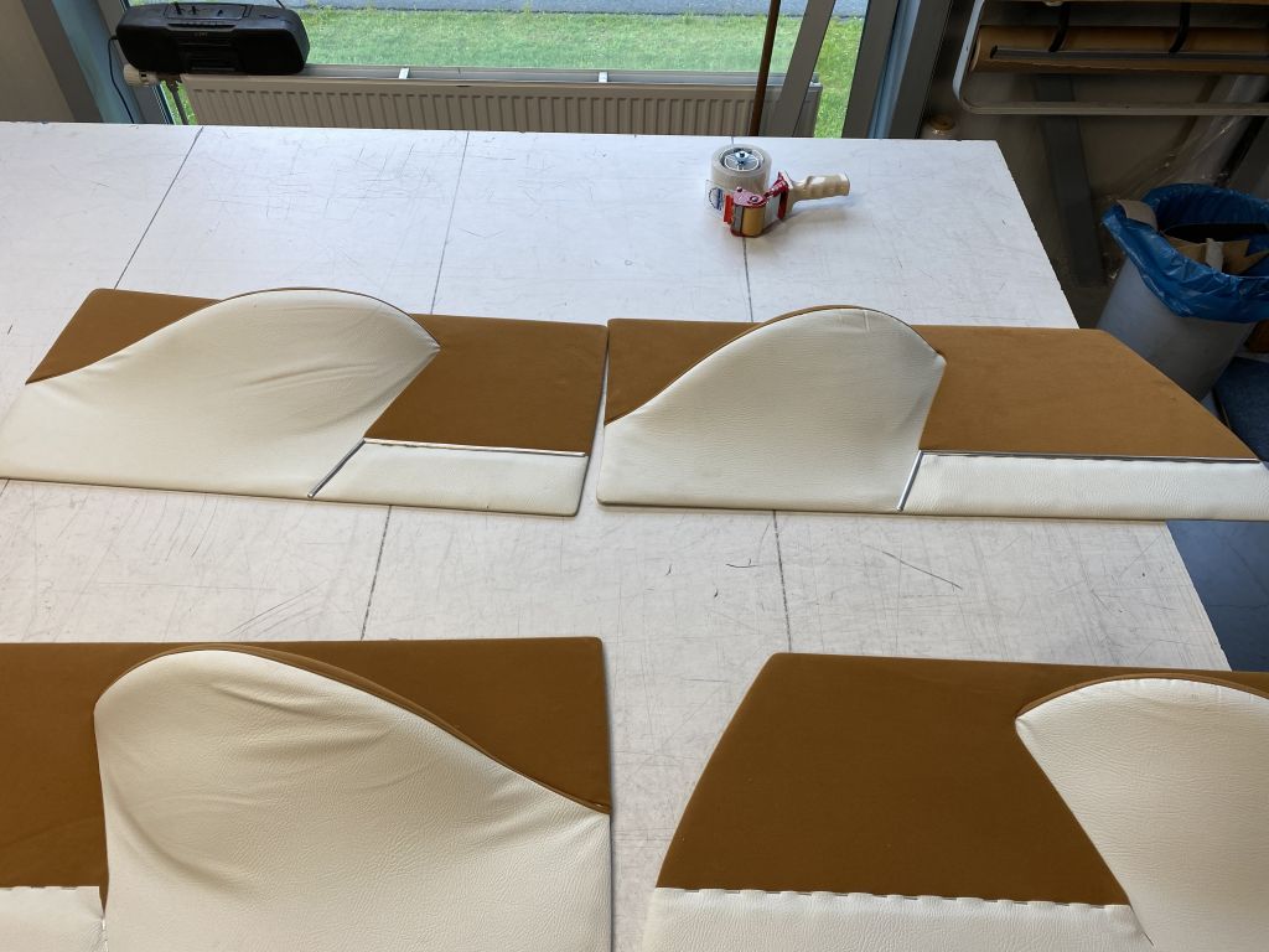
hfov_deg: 67.3
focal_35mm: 26
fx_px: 953
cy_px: 476
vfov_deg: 53.1
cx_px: 634
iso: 32
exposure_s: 1/108
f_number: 1.8
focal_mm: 4.25
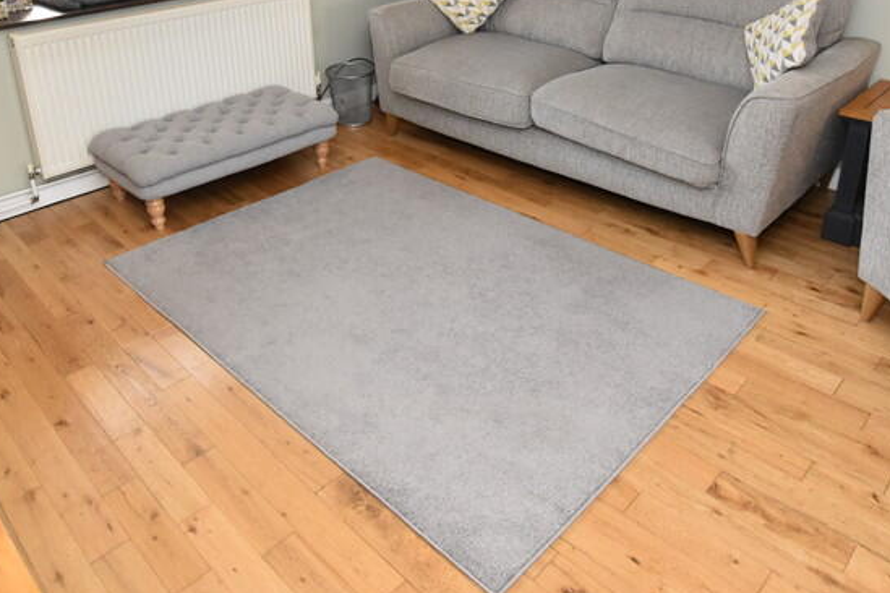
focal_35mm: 28
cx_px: 417
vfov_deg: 43.8
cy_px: 105
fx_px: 692
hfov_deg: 65.4
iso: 800
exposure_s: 1/160
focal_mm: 10
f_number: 4.5
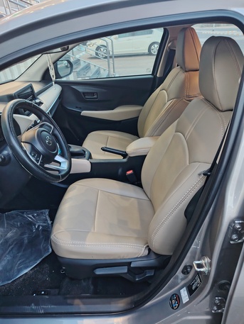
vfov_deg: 71.6
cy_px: 162
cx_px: 122
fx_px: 225
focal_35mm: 24
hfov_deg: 56.8
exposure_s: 1/25
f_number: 1.75
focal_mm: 5.25
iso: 953
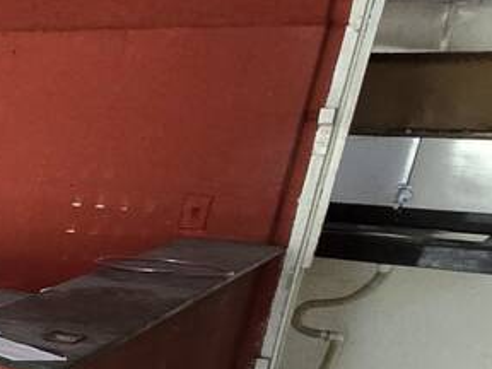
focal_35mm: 65
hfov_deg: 15.6
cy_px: 362
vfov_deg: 21.8
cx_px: -668
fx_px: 924
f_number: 2.2
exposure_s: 1/60
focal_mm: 2.2
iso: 200
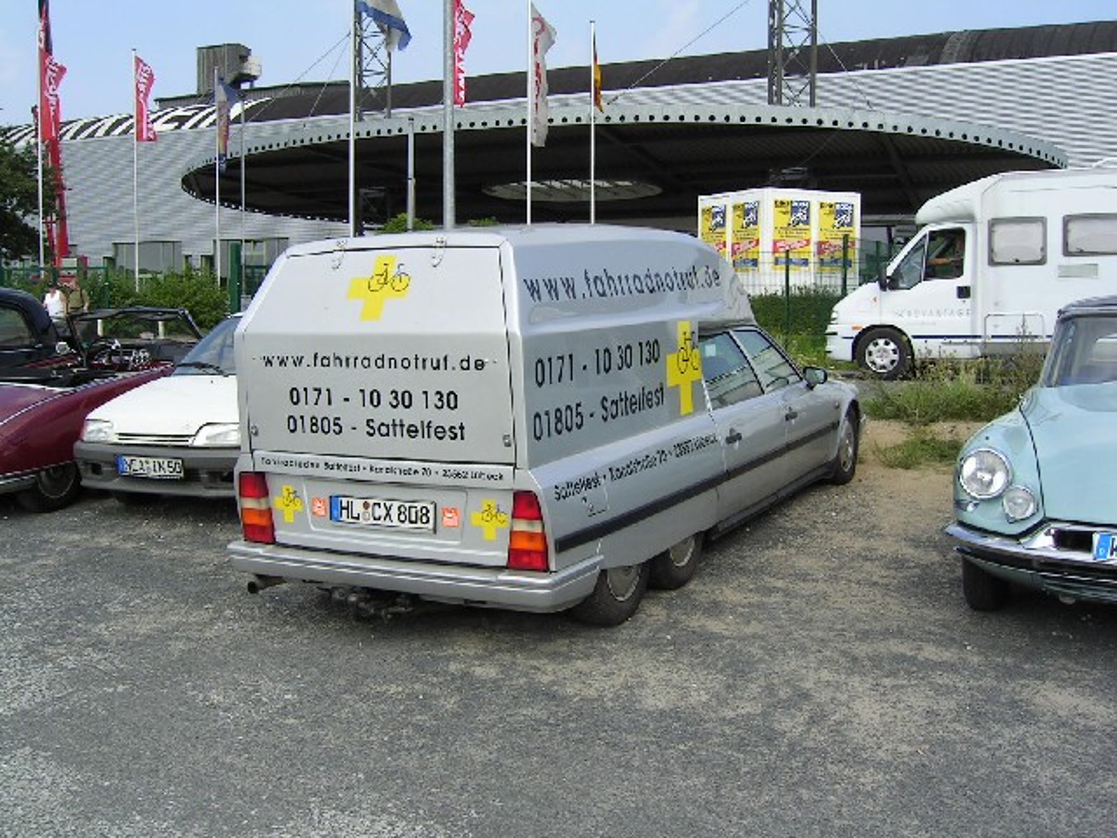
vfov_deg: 39.7
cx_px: 558
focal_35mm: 36
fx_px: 1162
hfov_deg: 51.4
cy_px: 419
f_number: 4.8
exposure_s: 1/317
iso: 50
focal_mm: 5.6
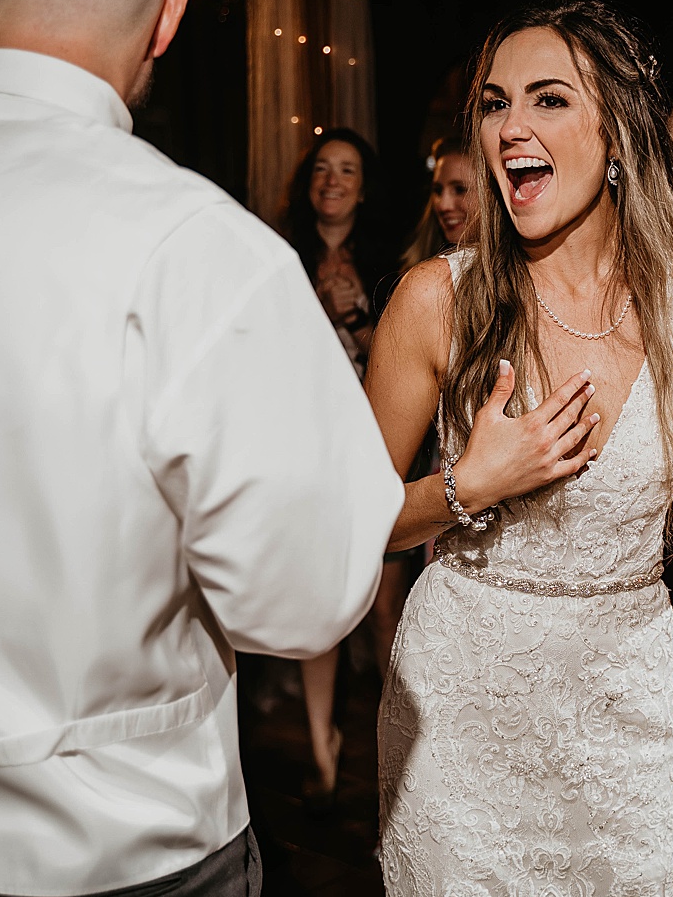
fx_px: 1555
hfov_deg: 24.0
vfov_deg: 32.1
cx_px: 556
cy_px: 366
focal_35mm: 60
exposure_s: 1/250
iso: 500
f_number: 2.8
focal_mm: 35
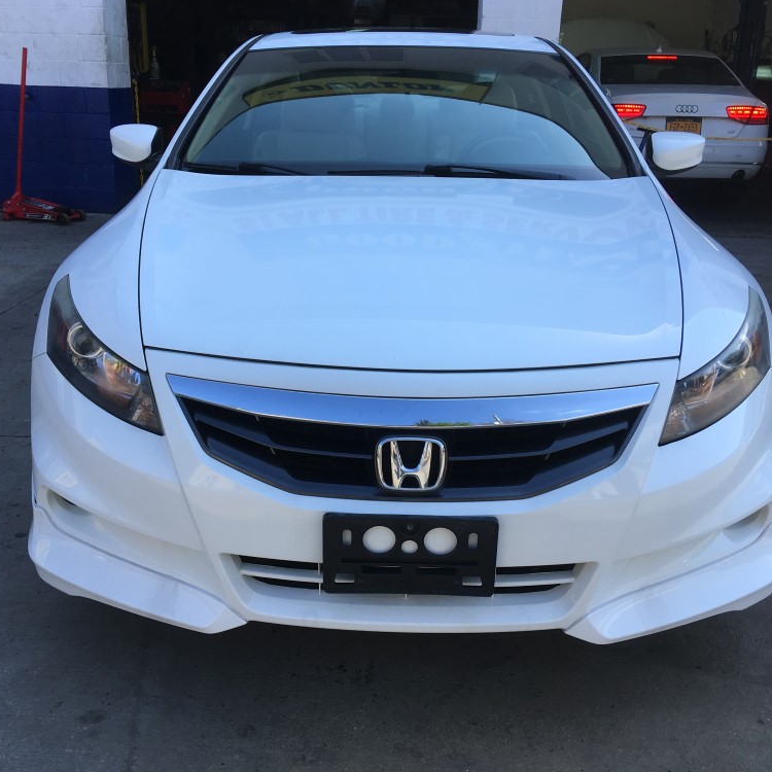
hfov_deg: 47.2
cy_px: 384
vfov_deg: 47.2
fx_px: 883
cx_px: 371
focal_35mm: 35
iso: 25
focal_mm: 4.15
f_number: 2.2
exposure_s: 1/739
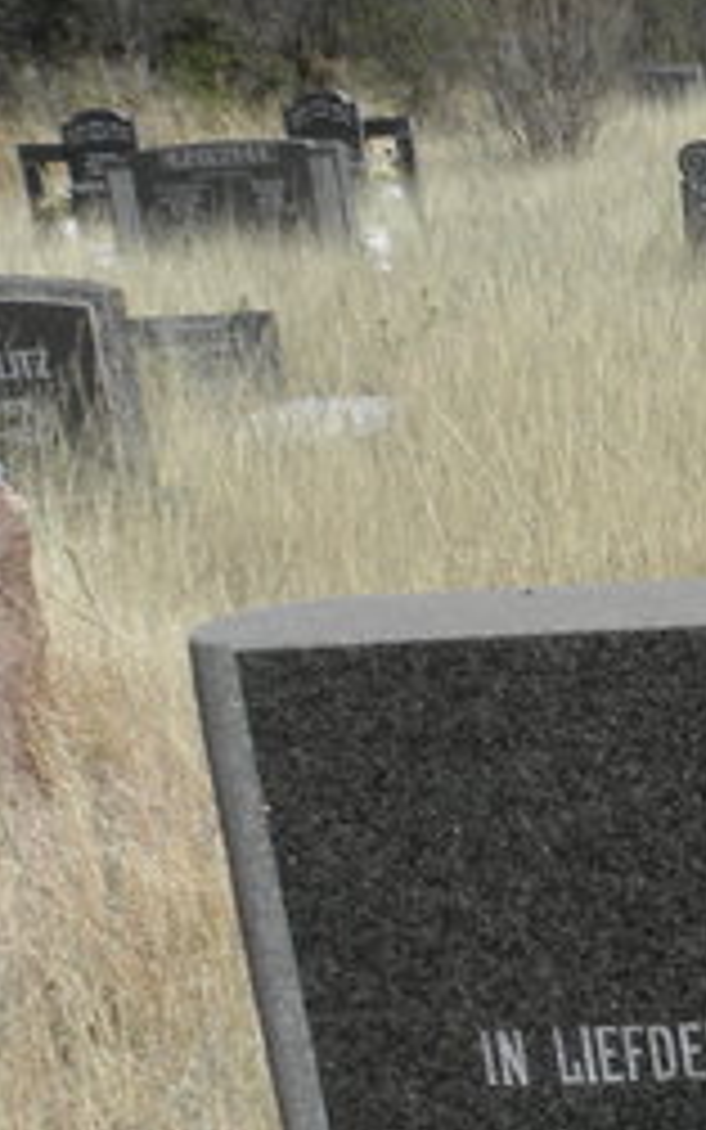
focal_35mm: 88
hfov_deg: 12.4
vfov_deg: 22.7
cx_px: 1578
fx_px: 2708
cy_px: 1116
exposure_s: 1/400
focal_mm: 4.6
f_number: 5.6
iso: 64
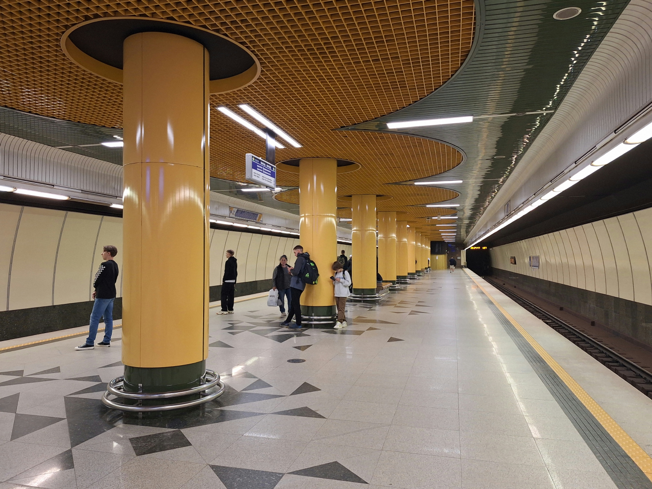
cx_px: 326
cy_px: 244
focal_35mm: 23
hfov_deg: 73.9
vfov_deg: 58.9
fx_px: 433
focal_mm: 5.54
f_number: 1.8
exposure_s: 1/50
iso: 200
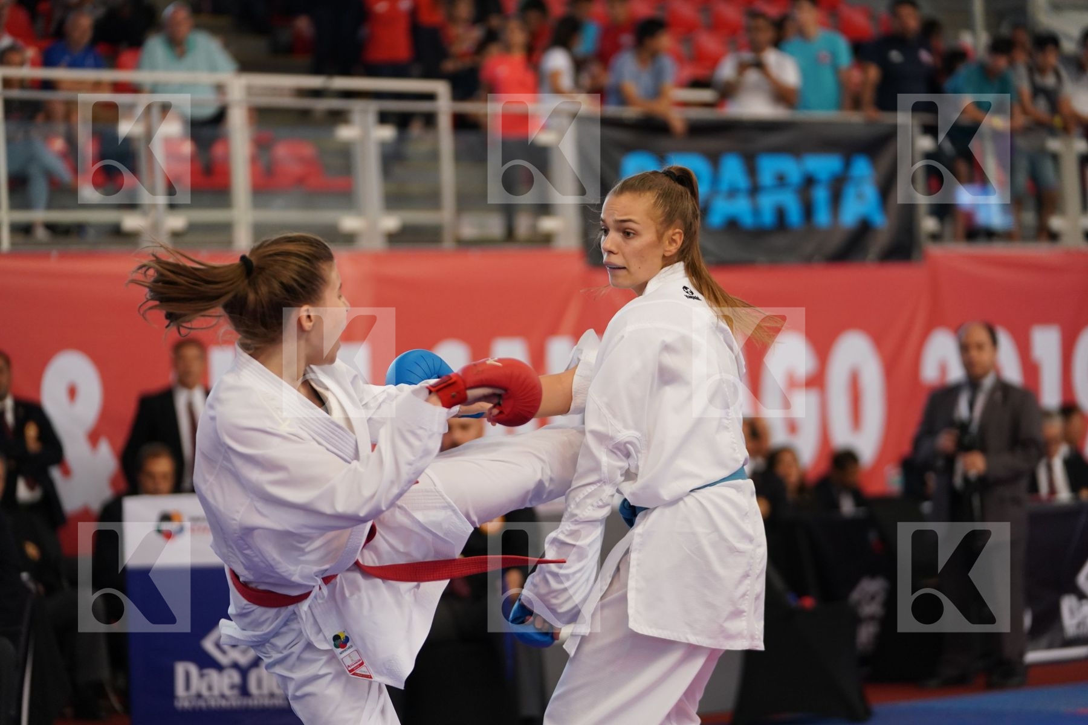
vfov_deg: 10.8
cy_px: 362
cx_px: 544
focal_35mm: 127
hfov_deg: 16.1
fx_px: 3838
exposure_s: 1/1000
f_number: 2.8
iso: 2000
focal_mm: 127
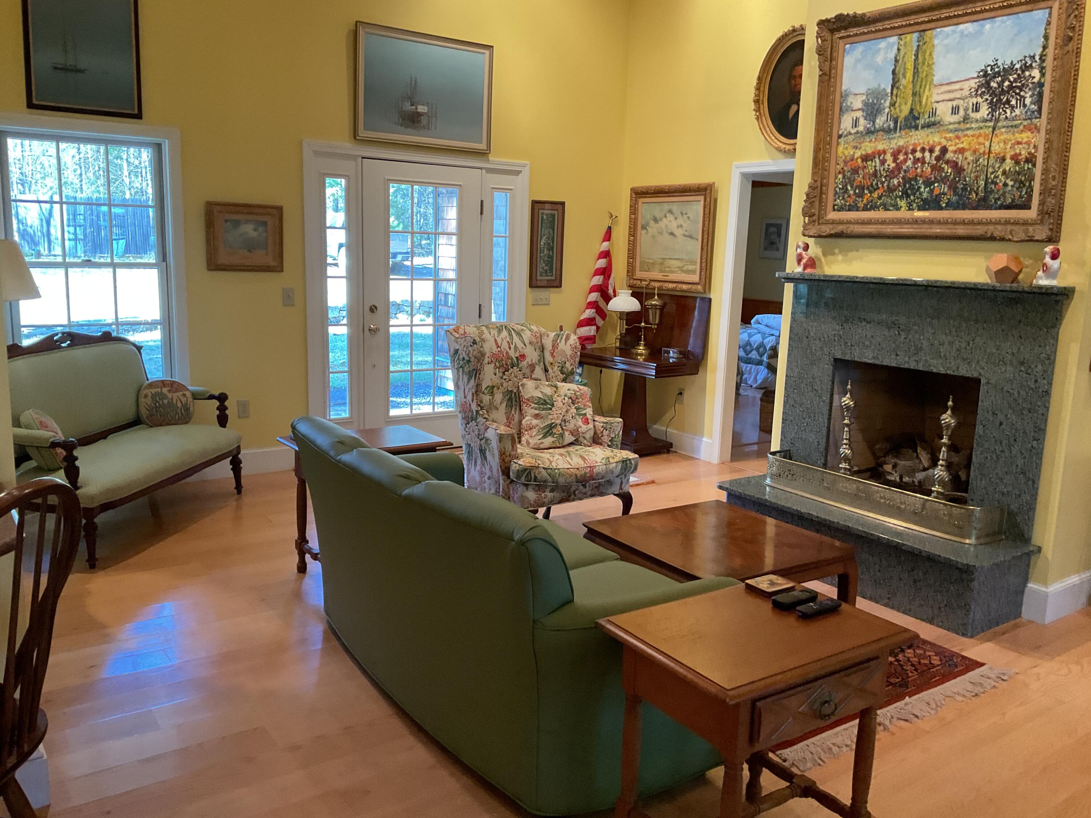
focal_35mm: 29
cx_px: 546
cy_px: 409
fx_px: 914
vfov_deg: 48.2
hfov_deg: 61.7
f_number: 1.8
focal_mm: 3
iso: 160
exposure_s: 1/60
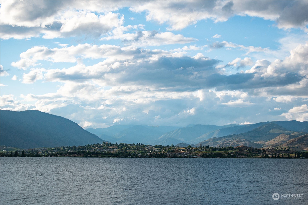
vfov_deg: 21.6
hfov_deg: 31.9
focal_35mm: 63
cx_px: 154
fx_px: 539
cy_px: 102
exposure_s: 1/640
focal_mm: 42
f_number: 5.6
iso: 100
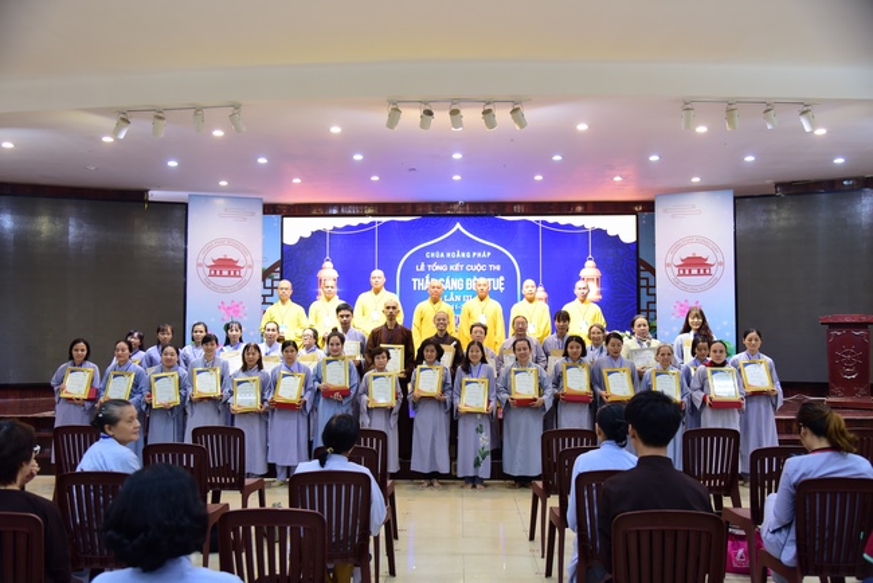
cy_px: 292
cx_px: 436
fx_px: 825
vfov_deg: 38.9
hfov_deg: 55.8
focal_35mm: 34
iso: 1000
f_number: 4
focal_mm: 34
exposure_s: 1/30
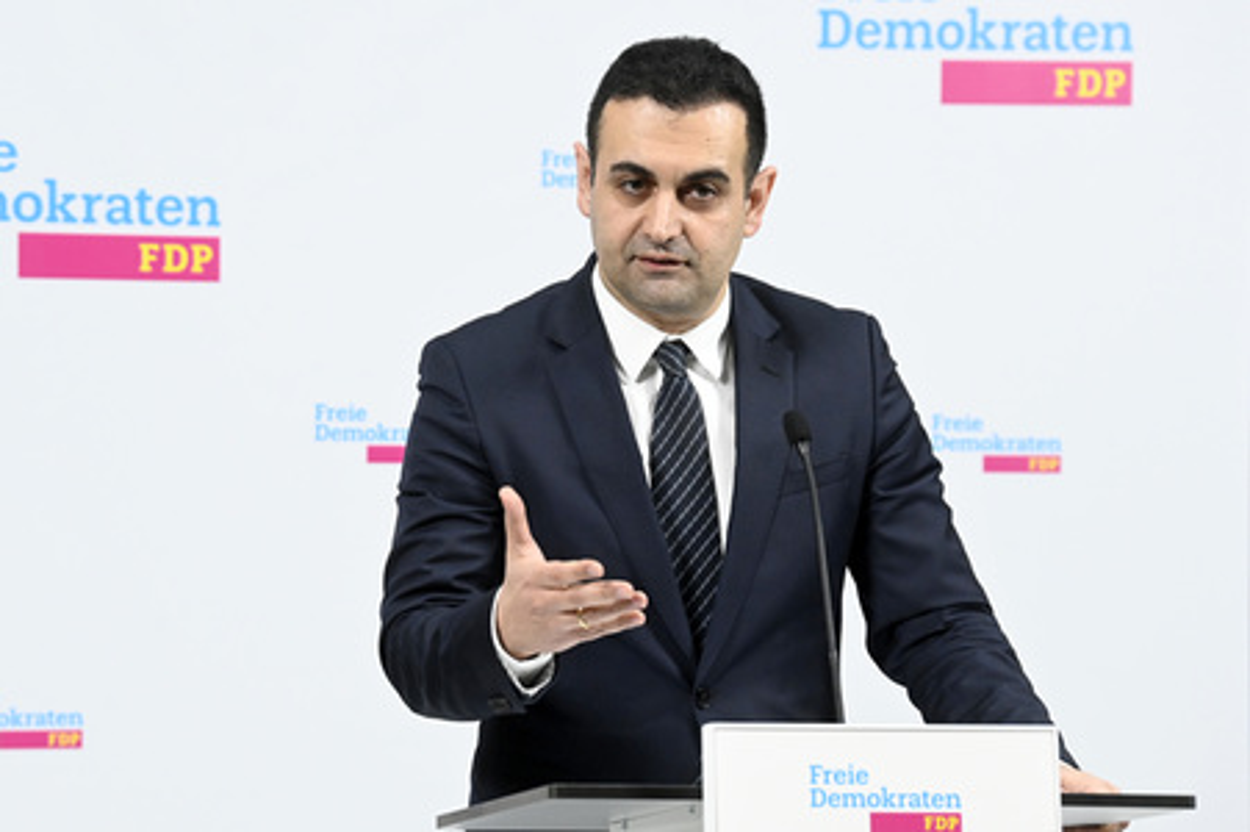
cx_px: 625
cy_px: 416
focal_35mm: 160
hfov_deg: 12.8
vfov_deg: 8.6
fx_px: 5551
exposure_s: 1/500
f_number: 4.5
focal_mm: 160
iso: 6400
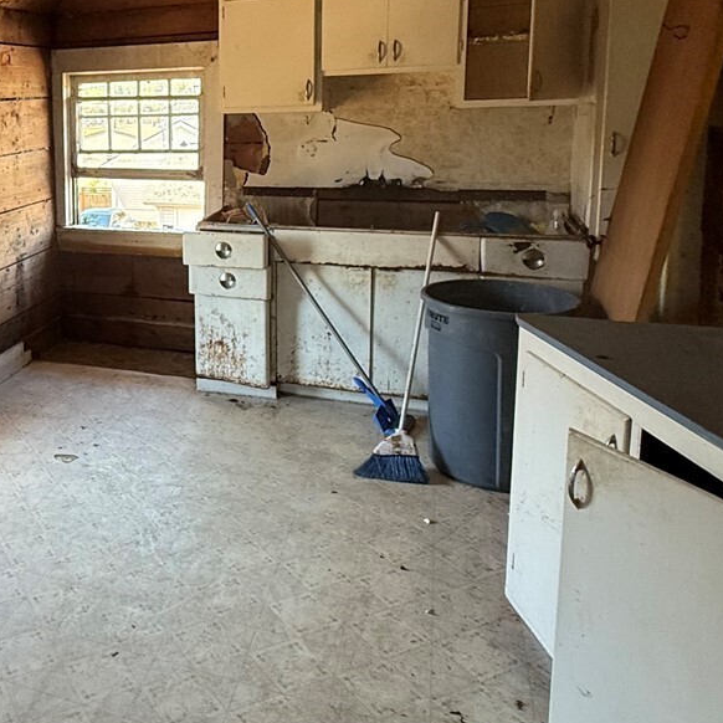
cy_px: 215
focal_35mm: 34
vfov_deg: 47.3
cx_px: 72
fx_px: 803
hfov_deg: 44.1
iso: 200
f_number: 2.2
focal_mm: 2.22
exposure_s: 1/99
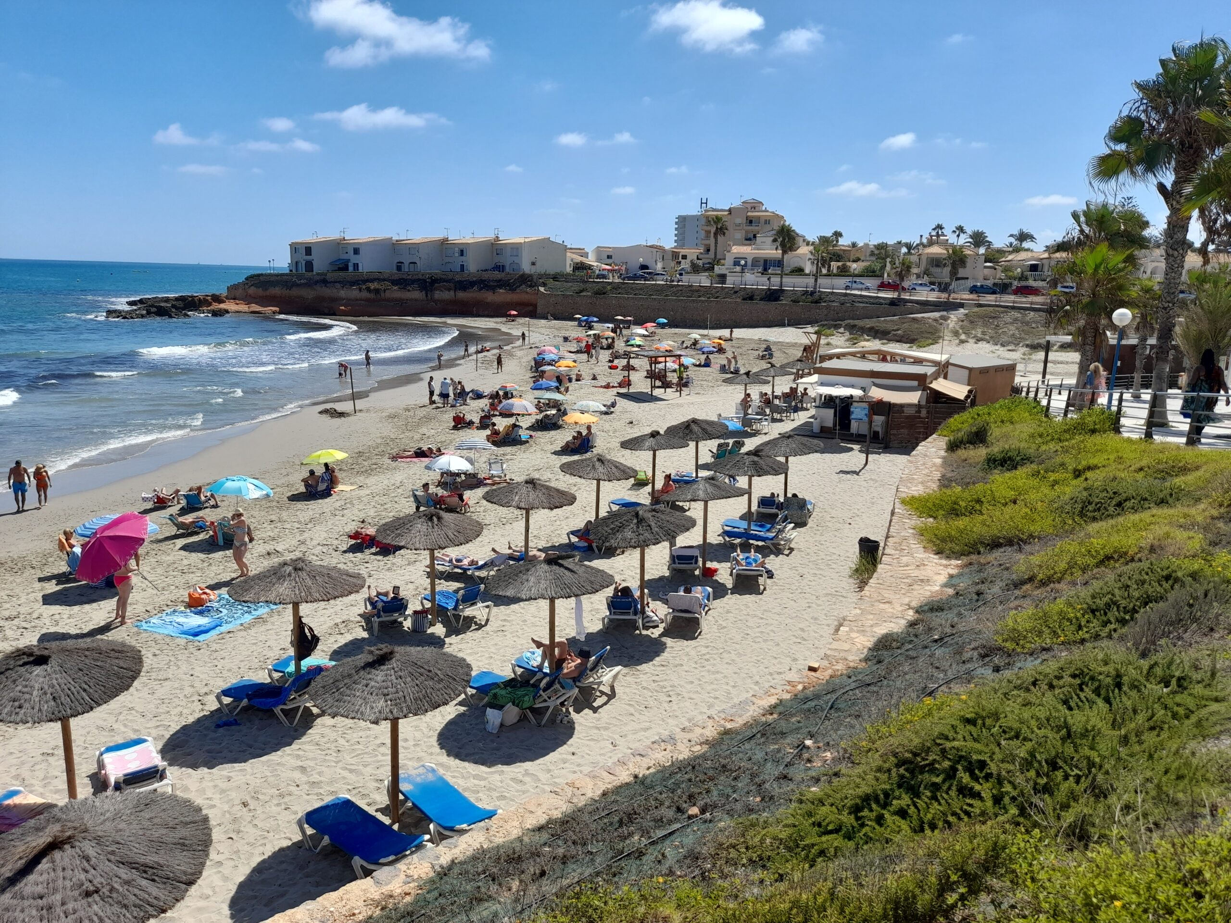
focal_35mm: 25
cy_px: 462
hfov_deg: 69.4
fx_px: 889
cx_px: 616
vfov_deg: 54.9
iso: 20
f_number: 2
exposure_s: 1/1166
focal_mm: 4.6
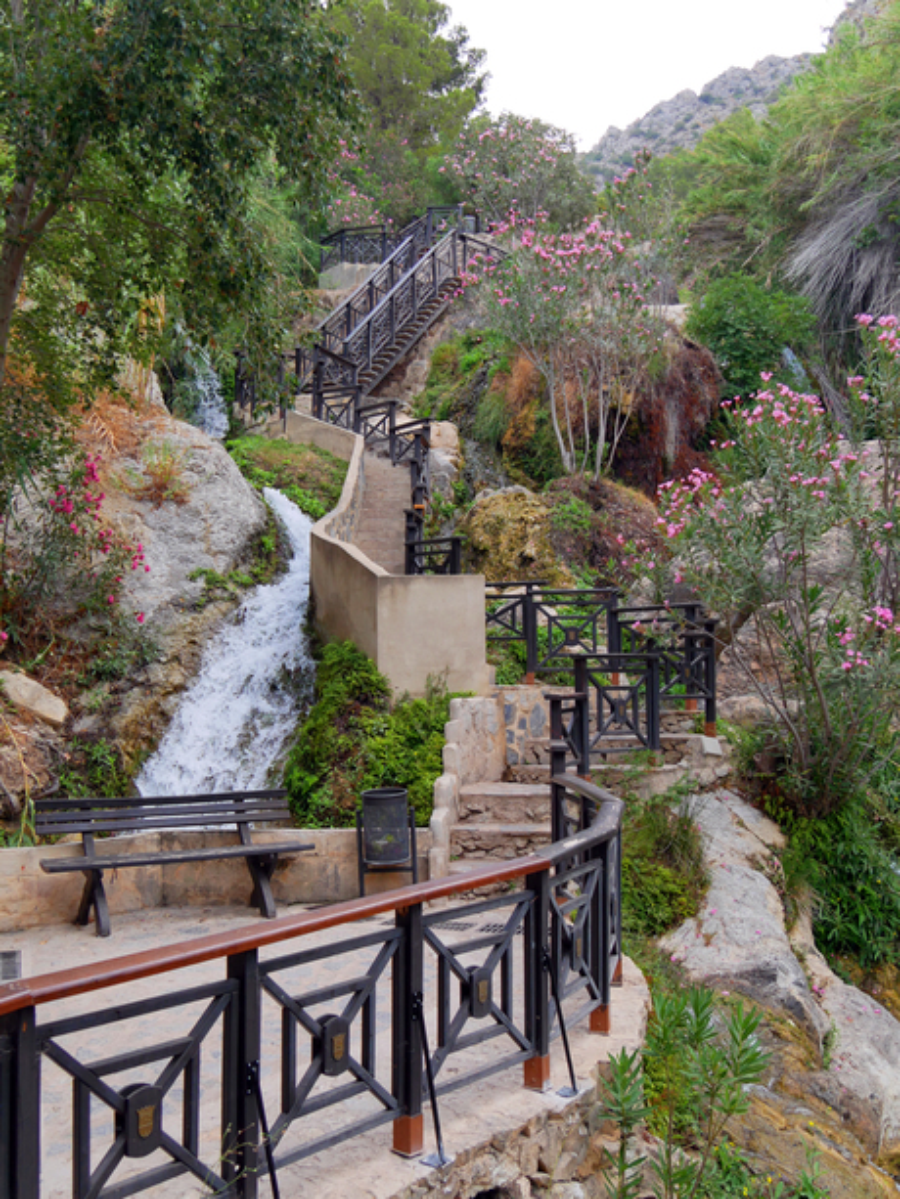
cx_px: 450
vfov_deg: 49.0
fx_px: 1317
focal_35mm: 38
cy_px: 600
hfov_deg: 37.7
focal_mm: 19
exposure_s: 1/160
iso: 200
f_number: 4.5
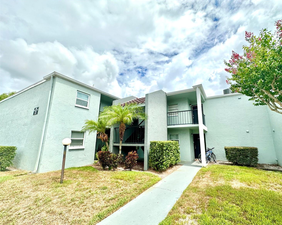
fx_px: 125
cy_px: 114
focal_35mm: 15
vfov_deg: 84.0
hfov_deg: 96.5
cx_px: 154
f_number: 2.2
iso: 50
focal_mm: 2.22
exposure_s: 1/4292
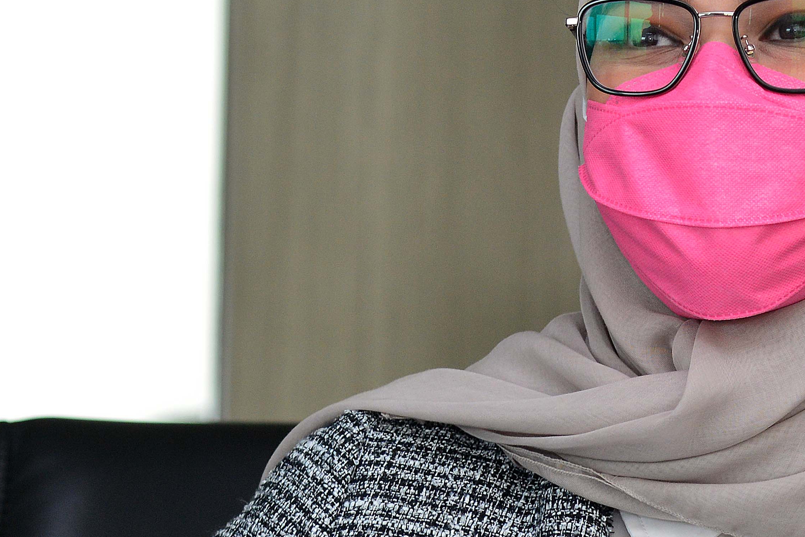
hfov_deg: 7.7
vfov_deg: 5.1
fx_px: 5970
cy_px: 378
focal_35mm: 267
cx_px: 265
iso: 1000
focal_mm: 100
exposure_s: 1/100
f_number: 5
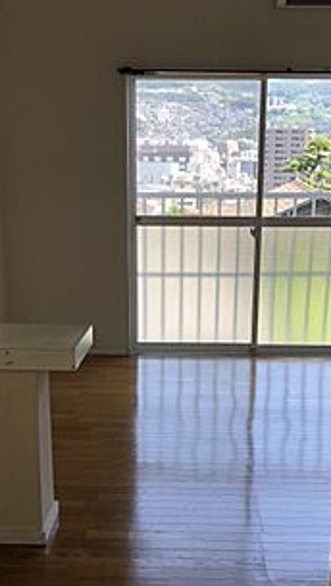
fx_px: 748
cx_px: 183
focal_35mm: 48
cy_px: 363
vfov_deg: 42.6
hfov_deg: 25.0
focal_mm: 4
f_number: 1.8
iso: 20
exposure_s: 1/121
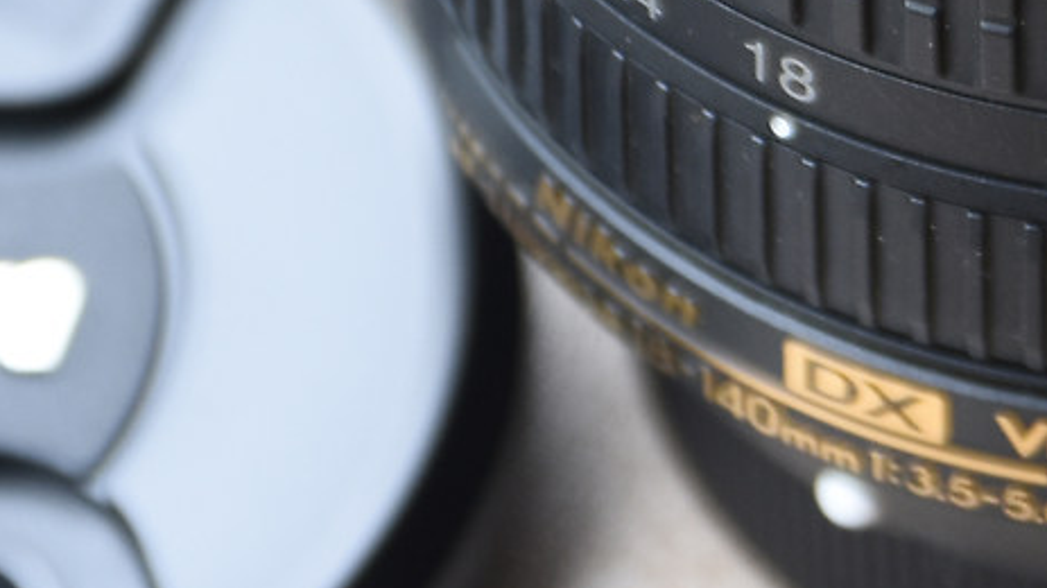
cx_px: 1226
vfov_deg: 2.1
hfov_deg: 3.8
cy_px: -500
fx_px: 15818
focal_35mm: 570
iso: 280
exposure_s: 1/60
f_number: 4.5
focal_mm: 70
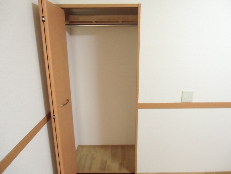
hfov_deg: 71.6
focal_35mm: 24
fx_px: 160
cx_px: 116
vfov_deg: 56.8
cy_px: 87
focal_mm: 4.24
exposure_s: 1/60
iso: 800
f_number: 3
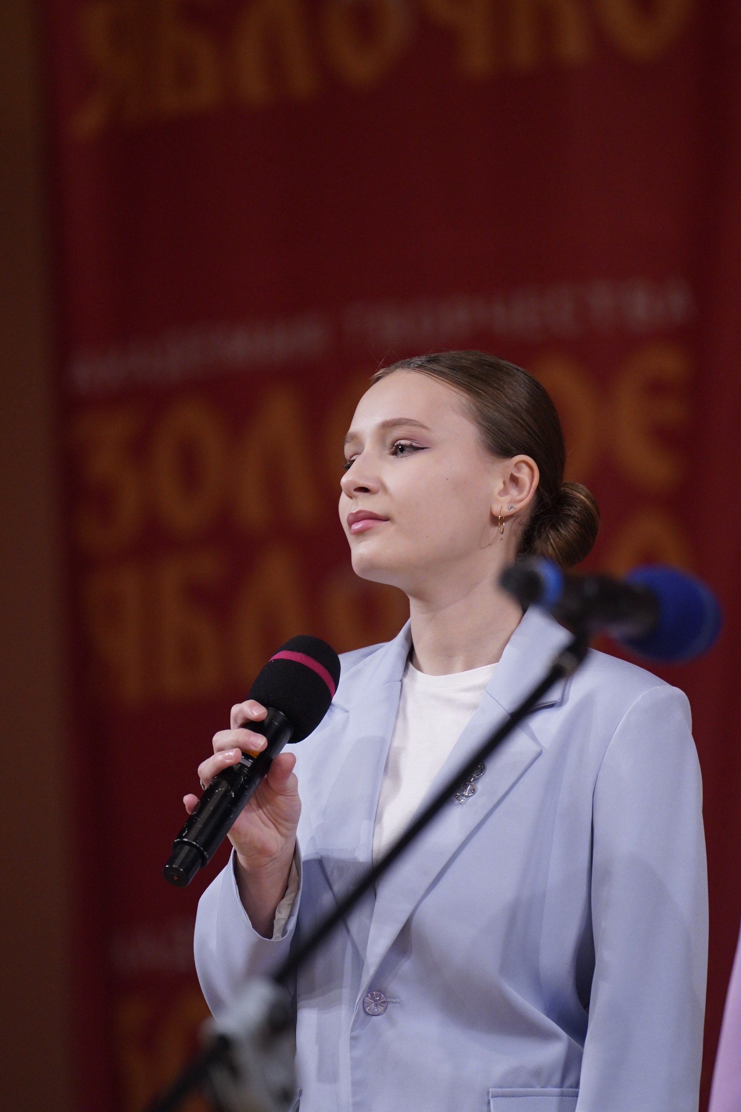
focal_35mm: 276
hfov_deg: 5.0
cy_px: 552
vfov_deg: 7.5
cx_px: 377
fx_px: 8520
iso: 1600
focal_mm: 180
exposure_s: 1/400
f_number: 2.8
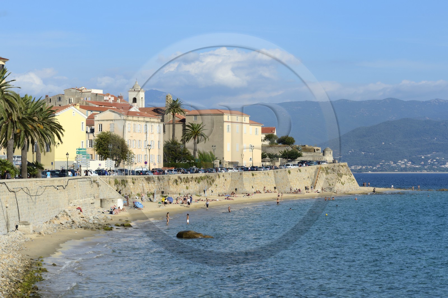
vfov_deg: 13.4
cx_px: 224
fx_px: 1268
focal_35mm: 102
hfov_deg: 20.0
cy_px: 149
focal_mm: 102
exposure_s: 1/200
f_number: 16
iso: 200
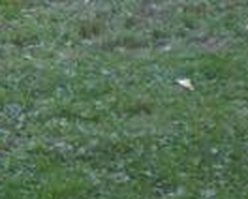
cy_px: -210
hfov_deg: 10.1
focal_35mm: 180
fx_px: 1323
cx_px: -205
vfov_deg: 8.2
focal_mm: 6.3
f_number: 3.1
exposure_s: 1/125
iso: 200
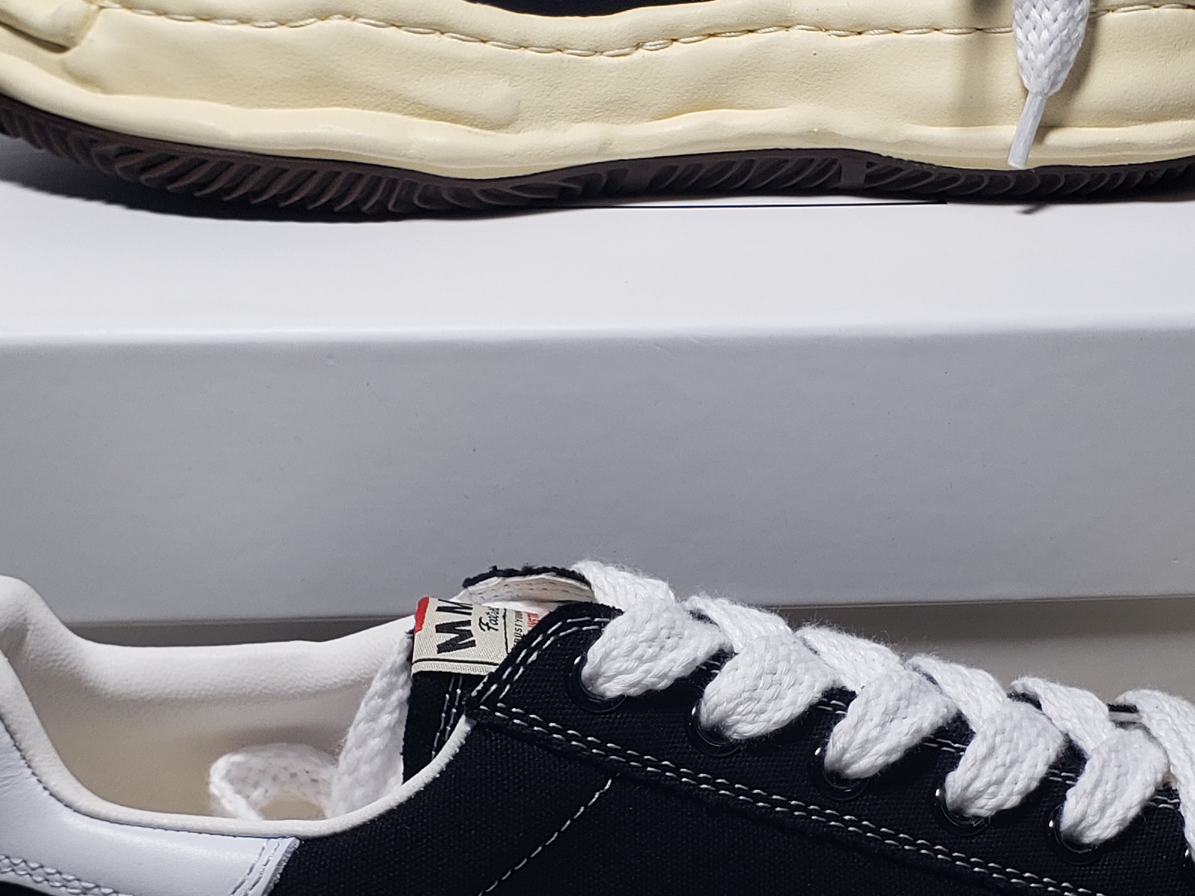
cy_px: 498
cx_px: 740
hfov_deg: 29.3
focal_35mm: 66
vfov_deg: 22.2
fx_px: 2278
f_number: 2.4
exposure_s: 1/232
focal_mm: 4.3
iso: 50
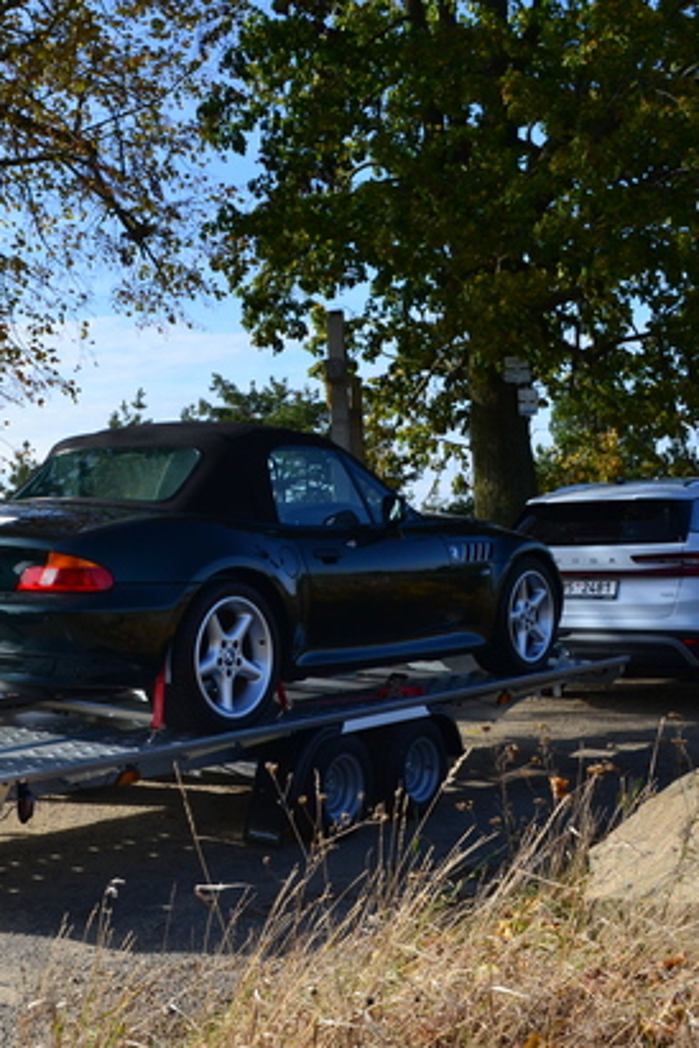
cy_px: 521
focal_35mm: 46
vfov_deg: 42.7
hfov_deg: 28.2
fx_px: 1340
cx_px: 82
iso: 400
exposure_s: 1/400
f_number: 11
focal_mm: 18
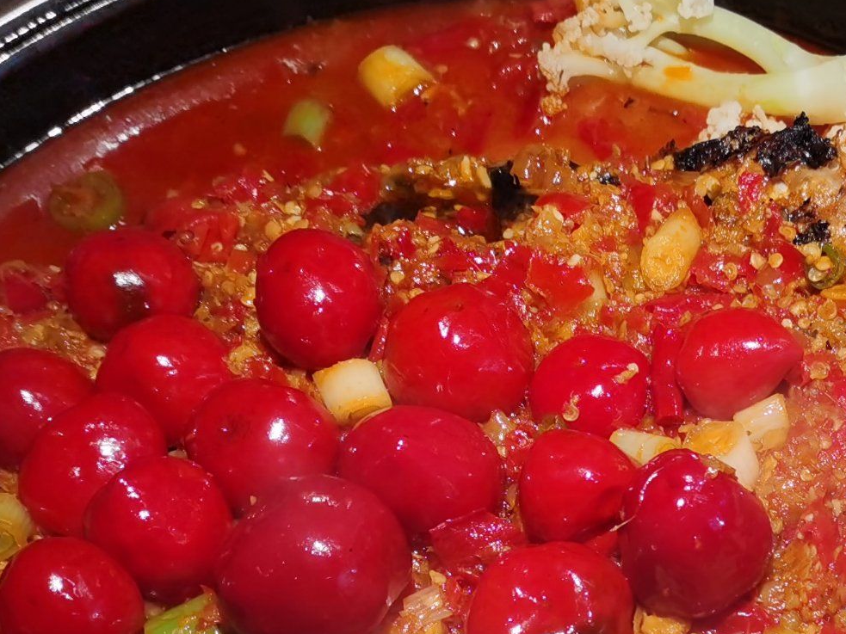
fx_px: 1833
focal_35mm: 75
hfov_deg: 24.7
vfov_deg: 18.4
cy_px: 801
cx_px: 857
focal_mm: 5.58
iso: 50
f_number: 1.8
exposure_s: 1/100
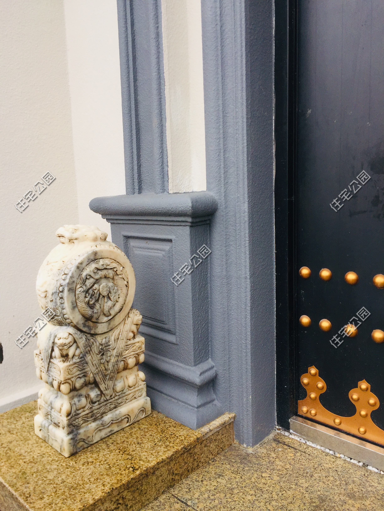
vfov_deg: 61.7
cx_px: 192
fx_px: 429
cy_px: 256
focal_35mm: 29
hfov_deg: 48.2
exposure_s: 1/176
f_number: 2.2
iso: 32
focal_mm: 4.15
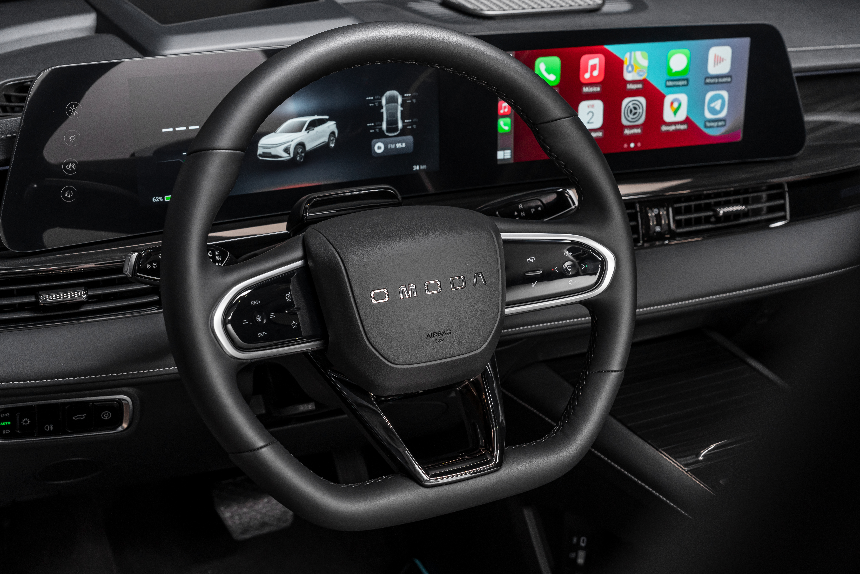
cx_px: 430
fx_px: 1123
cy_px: 287
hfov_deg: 41.9
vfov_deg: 28.6
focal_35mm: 47
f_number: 7.1
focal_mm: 47
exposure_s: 1/80
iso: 500
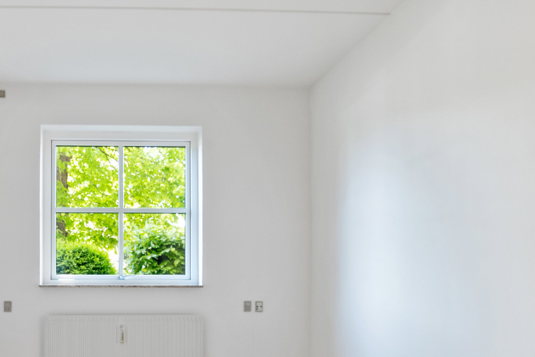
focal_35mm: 29
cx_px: 120
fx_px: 431
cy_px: 272
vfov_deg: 43.4
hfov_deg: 59.5
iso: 1250
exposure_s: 1/15
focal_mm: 15
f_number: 8
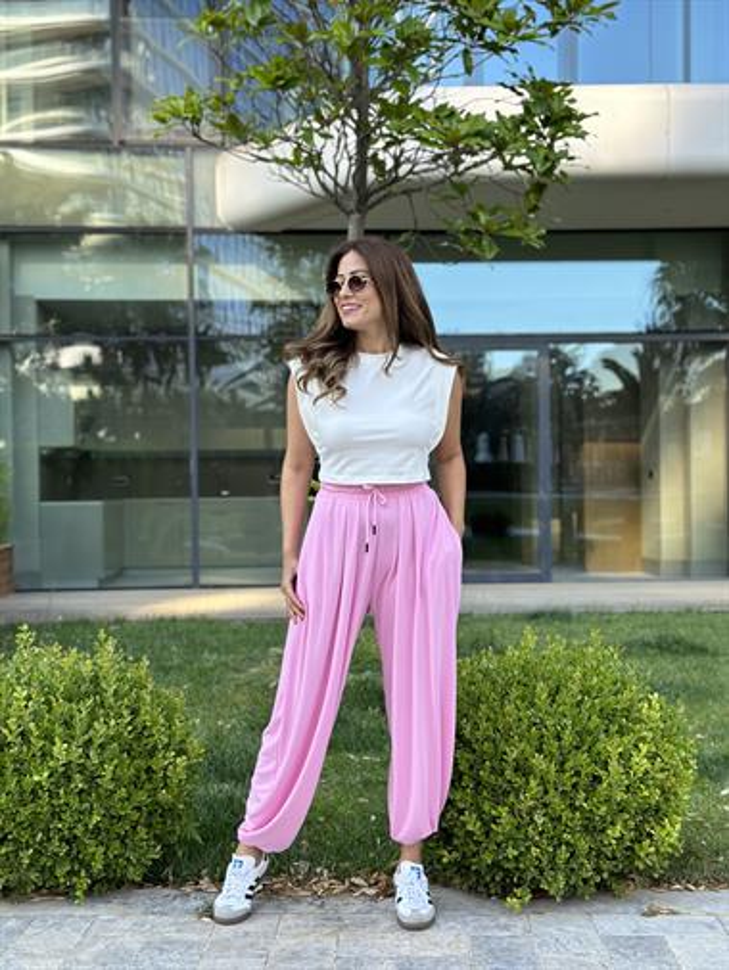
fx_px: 1347
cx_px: 364
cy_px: 485
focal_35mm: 48
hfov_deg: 30.3
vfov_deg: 39.6
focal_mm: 6.86
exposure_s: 1/384
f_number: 1.78
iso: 80
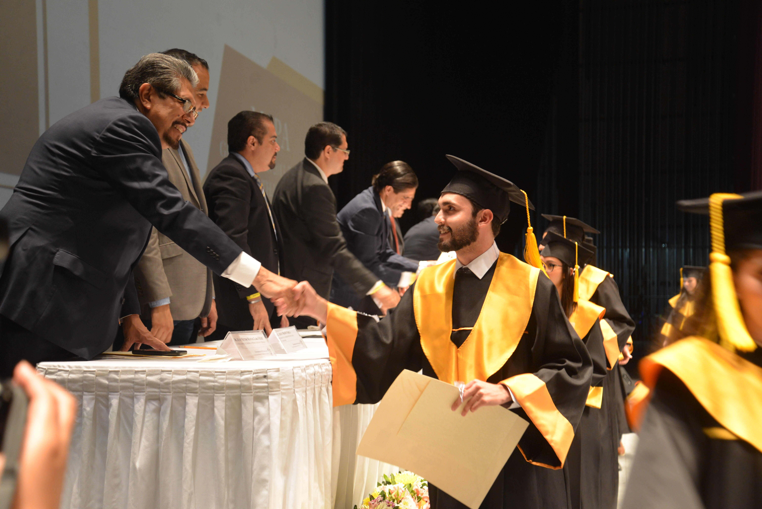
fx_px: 1059
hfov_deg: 39.6
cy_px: 254
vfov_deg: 27.0
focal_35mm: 50
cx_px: 381
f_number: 4.2
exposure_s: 1/30
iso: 1600
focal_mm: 50
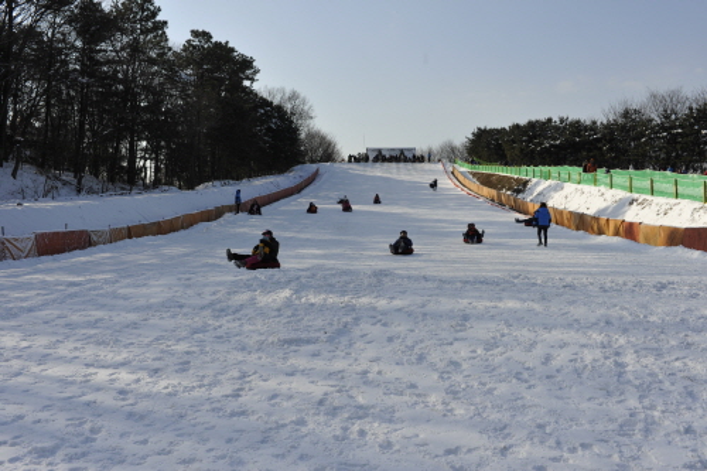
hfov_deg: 54.5
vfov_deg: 37.8
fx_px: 687
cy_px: 236
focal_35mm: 35
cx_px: 354
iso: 500
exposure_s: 1/1250
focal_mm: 35
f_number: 10
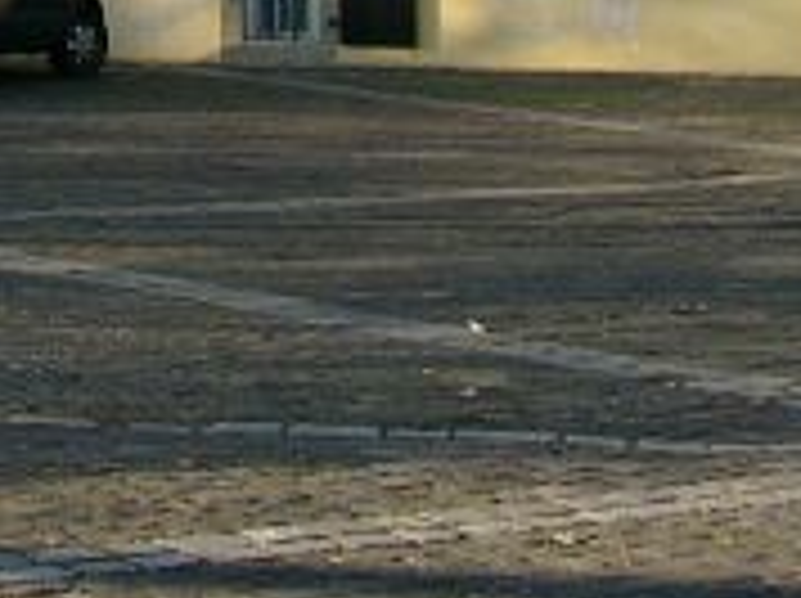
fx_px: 3536
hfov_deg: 12.5
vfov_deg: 9.0
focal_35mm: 153
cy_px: -674
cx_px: -225
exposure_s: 1/264
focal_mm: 7.13
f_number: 4
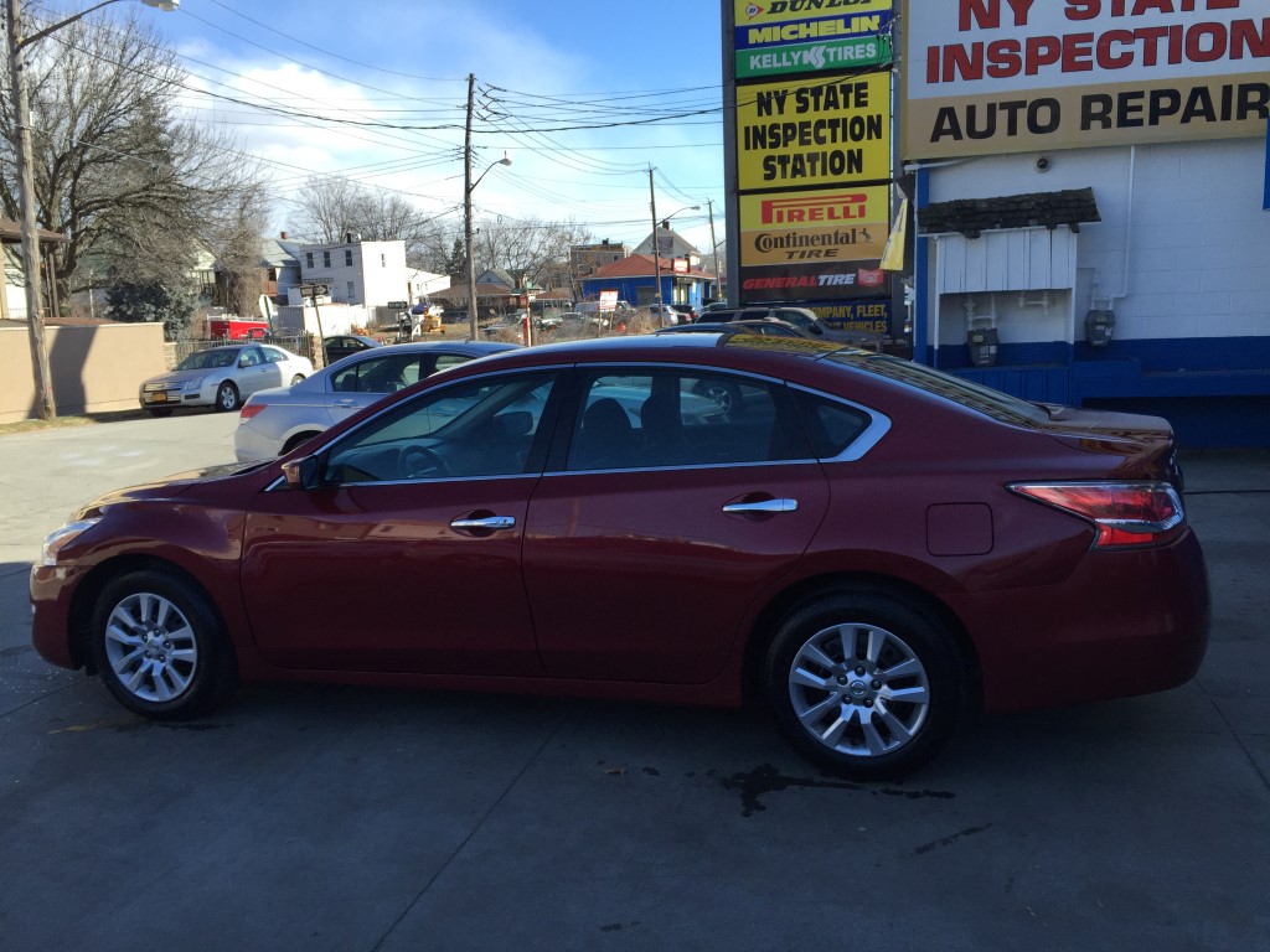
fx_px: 1064
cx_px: 635
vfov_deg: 48.2
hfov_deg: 61.7
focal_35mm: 29
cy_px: 476
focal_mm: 4.15
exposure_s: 1/964
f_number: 2.2
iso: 32
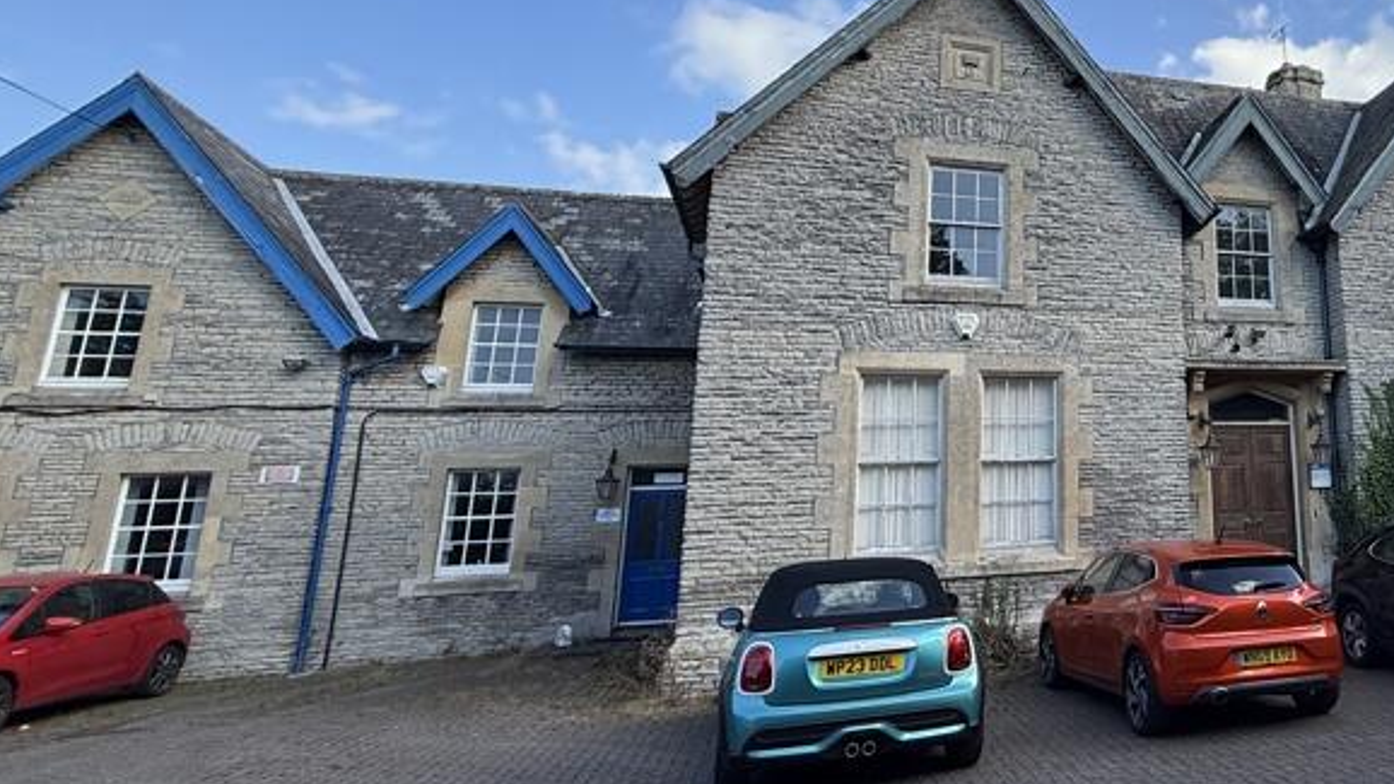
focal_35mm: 27
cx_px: 1228
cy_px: 270
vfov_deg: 42.4
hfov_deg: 60.4
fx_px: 998
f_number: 2.2
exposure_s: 1/864
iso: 64
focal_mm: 2.22
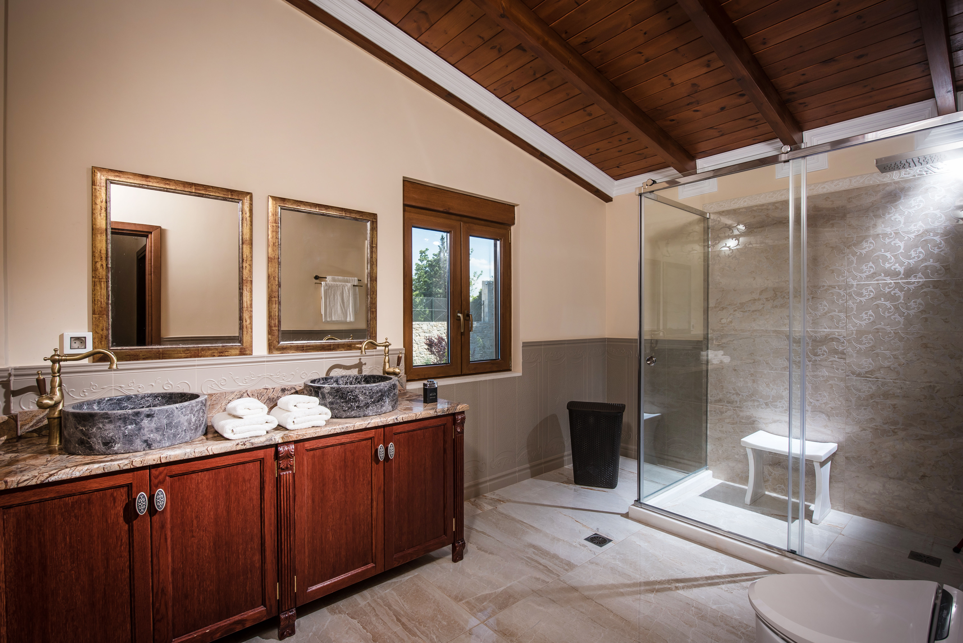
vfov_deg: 70.5
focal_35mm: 17
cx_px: 482
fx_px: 455
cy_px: 322
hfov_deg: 93.3
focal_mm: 17
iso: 200
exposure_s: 1/125
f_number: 8
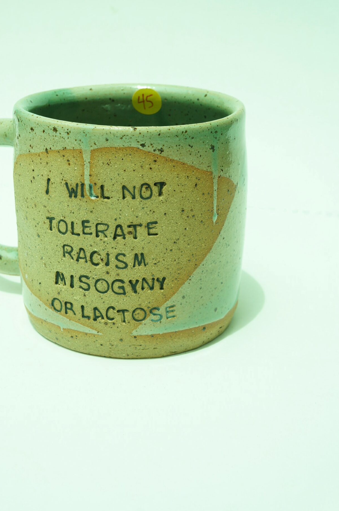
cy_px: 218
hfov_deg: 25.9
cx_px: 128
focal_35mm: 52
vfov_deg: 38.1
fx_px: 736
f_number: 8
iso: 100
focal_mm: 25
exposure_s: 1/200
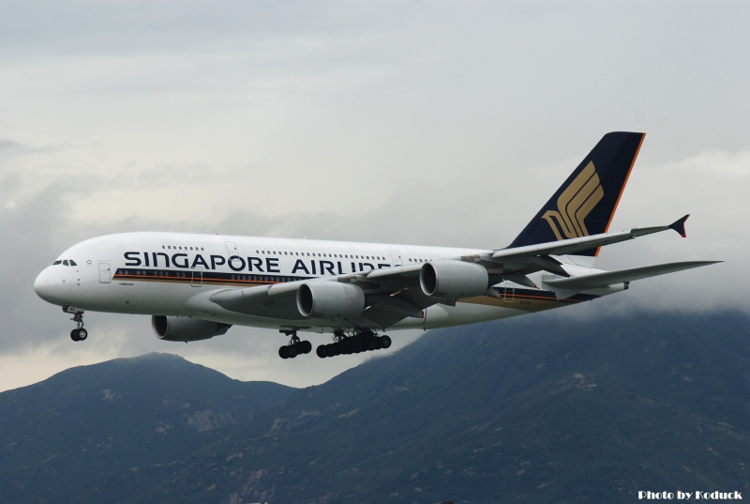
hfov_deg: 6.2
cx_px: 375
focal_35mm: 330
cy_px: 252
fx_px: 6889
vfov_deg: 4.2
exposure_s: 1/800
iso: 200
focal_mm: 220
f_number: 6.3
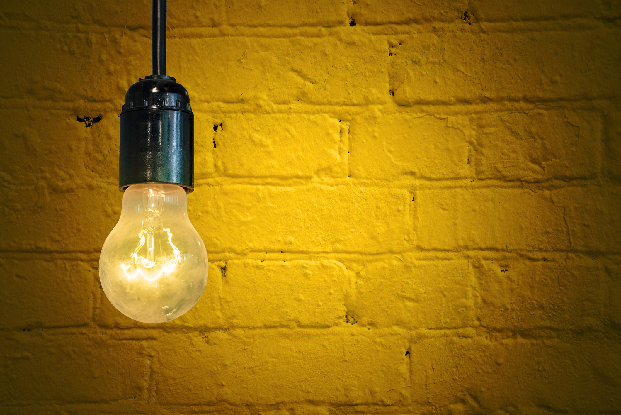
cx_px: 310
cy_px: 208
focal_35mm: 105
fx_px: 1812
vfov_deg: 13.1
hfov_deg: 19.4
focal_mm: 105
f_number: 3
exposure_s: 1/250
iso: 200
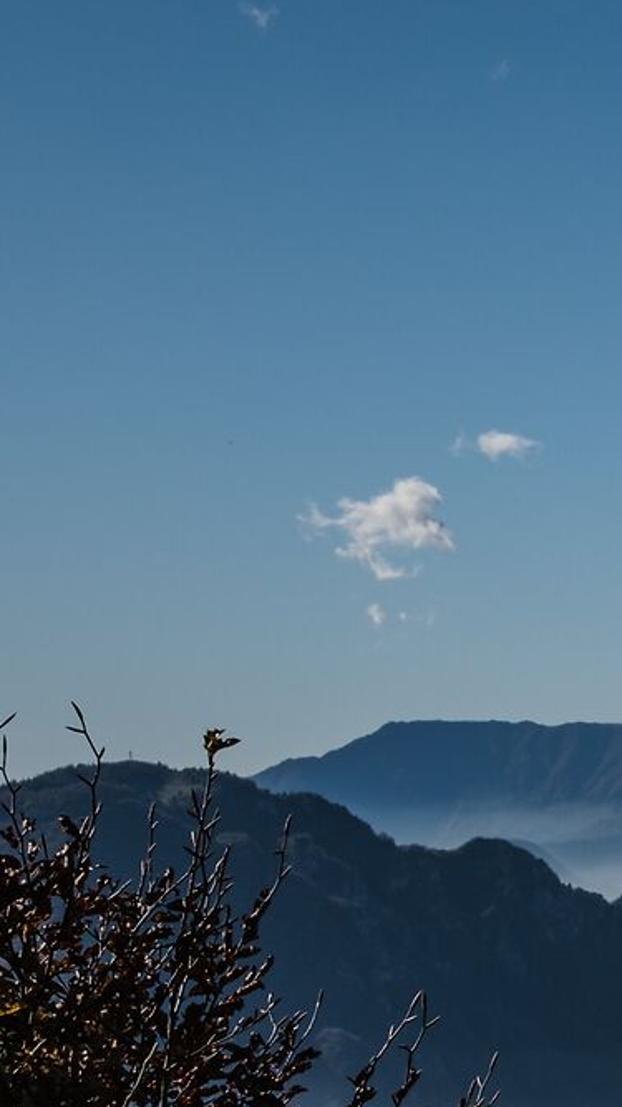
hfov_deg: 8.3
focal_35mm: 132
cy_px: 1082
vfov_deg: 16.0
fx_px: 3872
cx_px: 1616
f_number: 9
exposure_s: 1/320
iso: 125
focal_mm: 23
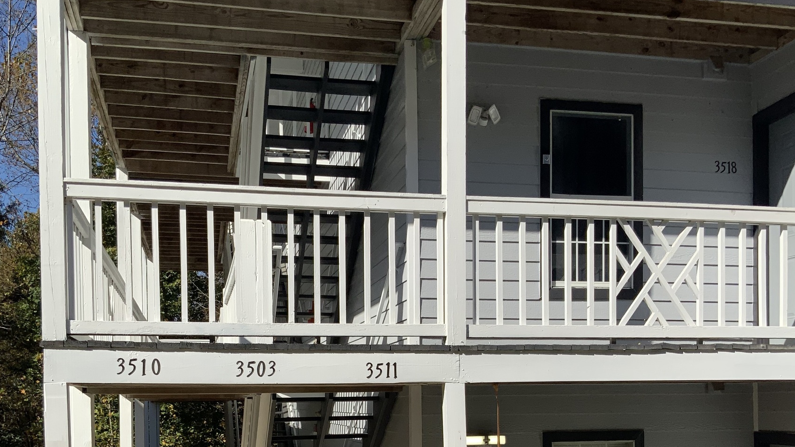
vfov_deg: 26.6
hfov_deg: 47.4
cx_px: 394
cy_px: 416
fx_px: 906
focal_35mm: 43
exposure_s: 1/2667
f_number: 1.8
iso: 20
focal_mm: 3
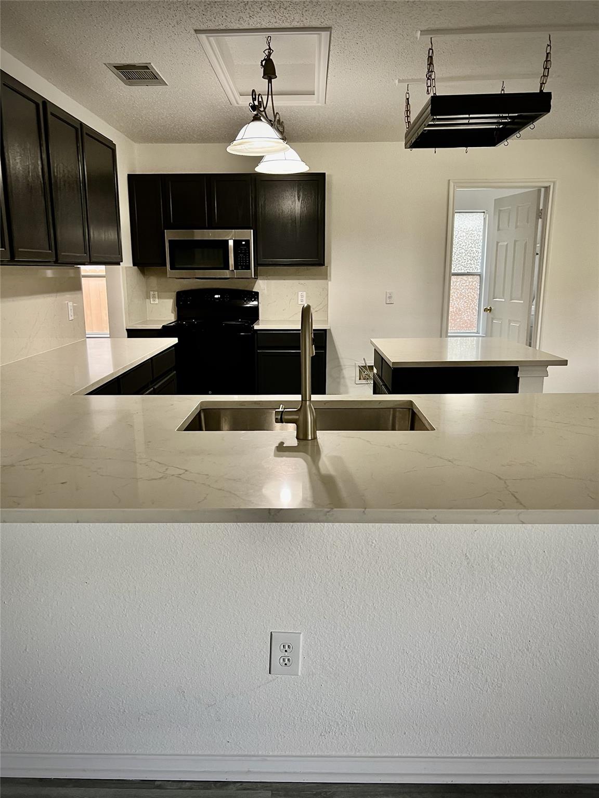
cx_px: 300
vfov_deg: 67.3
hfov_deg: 53.1
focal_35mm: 26
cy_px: 399
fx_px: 600
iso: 125
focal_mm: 5.7
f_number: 1.5
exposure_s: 1/60
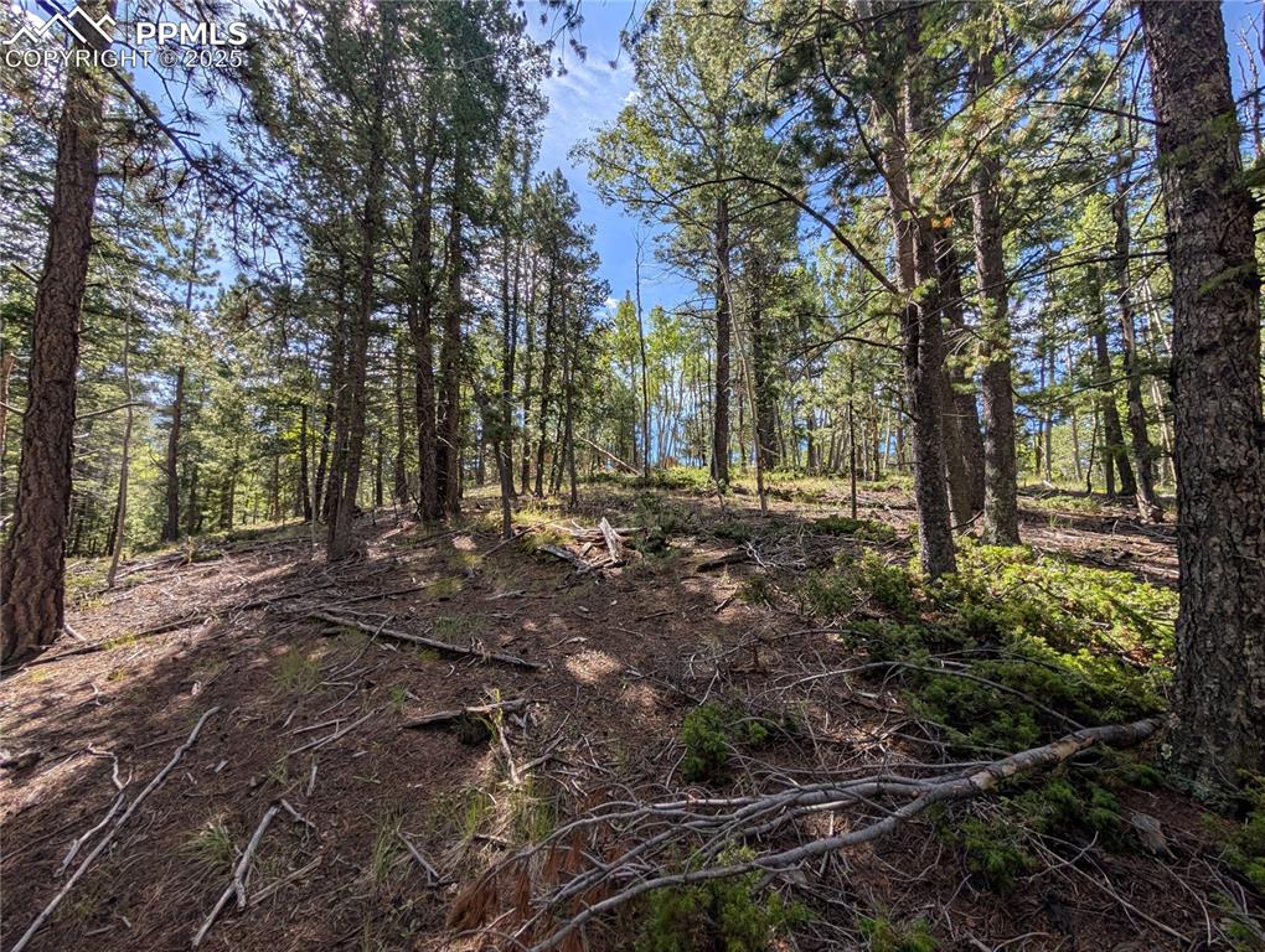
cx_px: 632
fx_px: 439
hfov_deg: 110.5
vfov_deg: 94.6
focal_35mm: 12
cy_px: 476
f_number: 1.7
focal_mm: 2.02
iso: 53
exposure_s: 1/2092
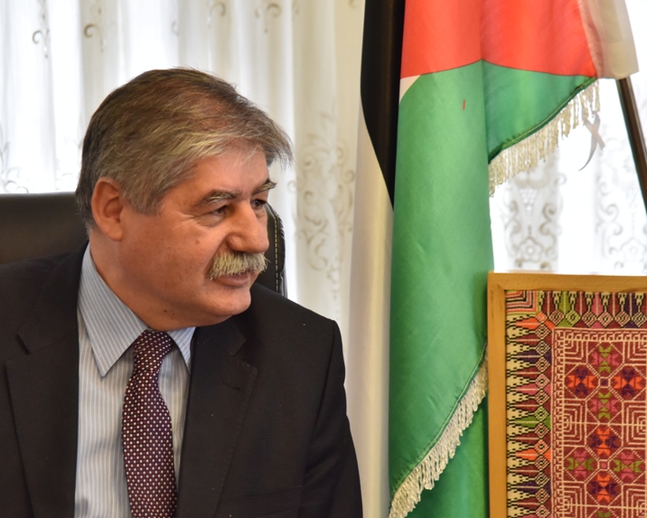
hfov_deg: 12.0
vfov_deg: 9.6
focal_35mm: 161
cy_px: 291
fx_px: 3083
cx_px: 211
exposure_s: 1/160
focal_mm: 120
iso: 2500
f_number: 6.3
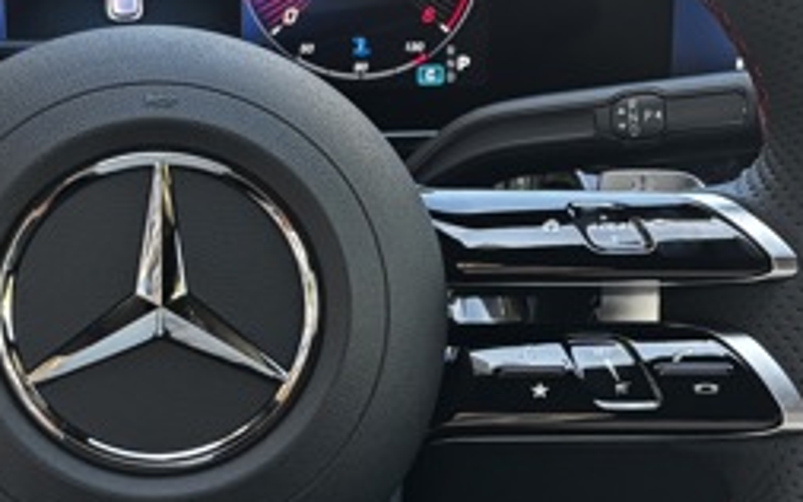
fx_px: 1904
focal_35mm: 87
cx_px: 441
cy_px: 254
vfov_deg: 15.0
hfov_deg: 23.8
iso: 125
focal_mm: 5.96
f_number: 1.6
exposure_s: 1/107
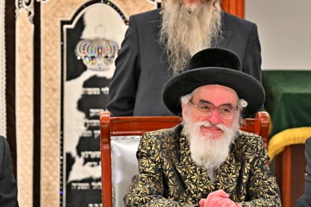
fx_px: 2487
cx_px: 189
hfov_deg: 7.2
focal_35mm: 288
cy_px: 121
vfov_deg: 4.8
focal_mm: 120
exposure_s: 1/200
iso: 640
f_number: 4
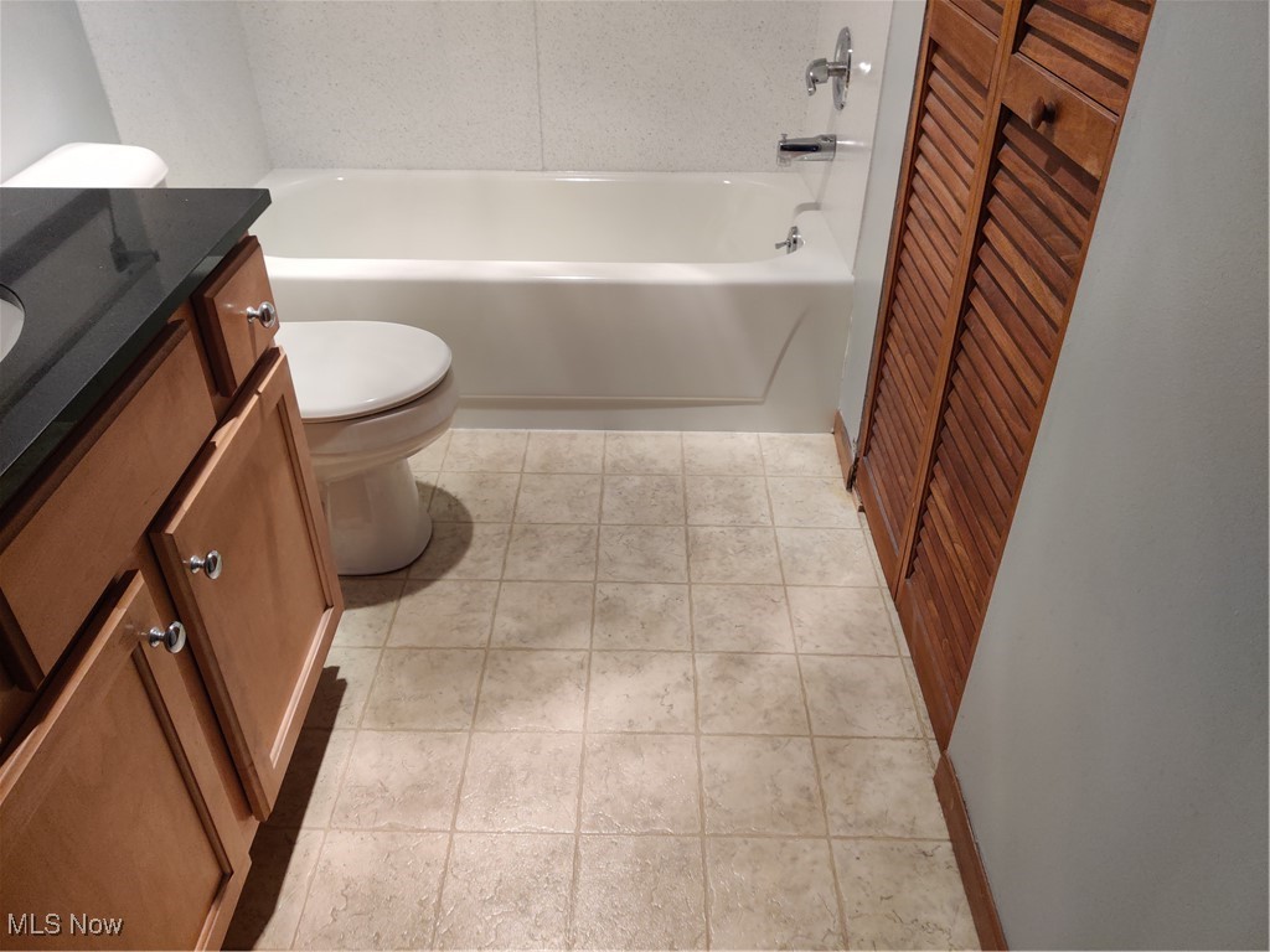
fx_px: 991
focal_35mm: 27
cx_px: 635
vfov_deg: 51.4
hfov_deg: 65.3
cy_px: 476
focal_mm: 4.75
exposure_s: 1/50
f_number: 1.75
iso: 250
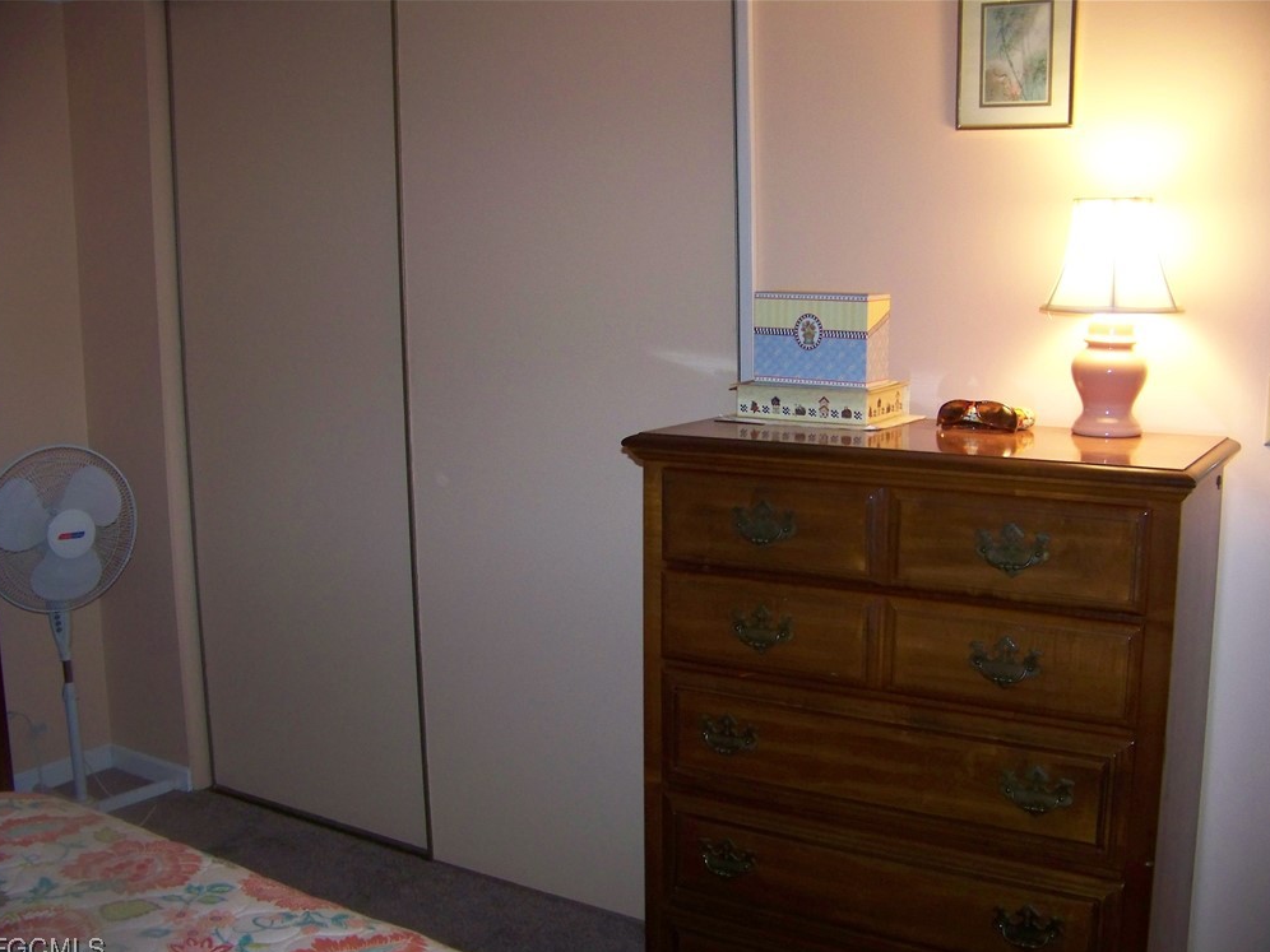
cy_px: 488
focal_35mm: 37
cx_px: 636
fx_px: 1357
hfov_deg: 50.1
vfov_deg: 38.7
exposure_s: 1/30
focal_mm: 5.85
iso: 200
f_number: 2.8
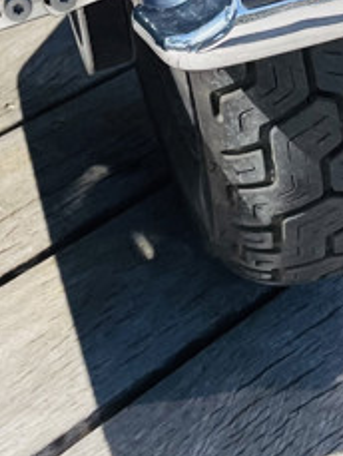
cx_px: 191
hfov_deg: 12.3
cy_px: -379
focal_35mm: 121
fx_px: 1597
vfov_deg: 14.3
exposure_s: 1/2053
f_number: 1.6
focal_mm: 4.2
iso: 32
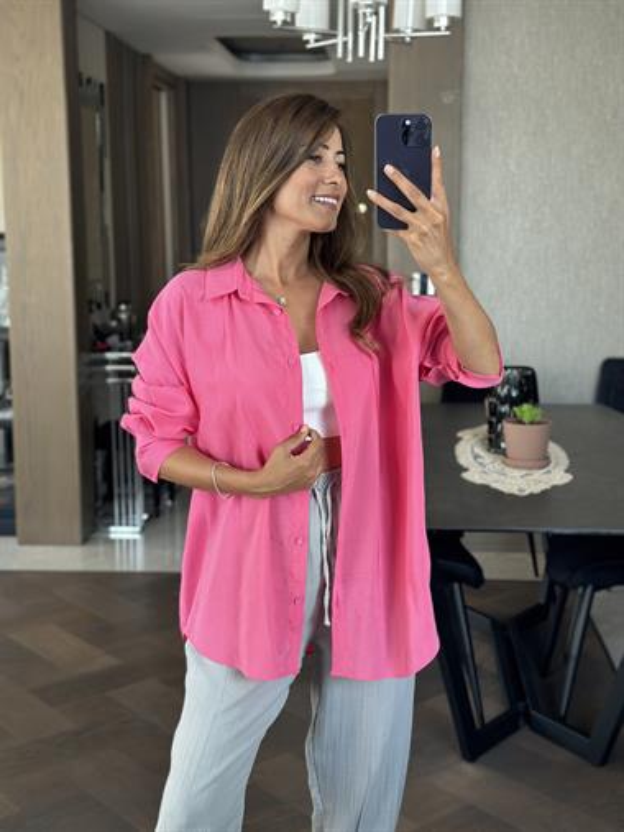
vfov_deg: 39.6
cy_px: 416
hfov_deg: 30.3
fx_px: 1153
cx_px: 312
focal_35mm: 48
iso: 125
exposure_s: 1/60
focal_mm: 6.86
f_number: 1.78
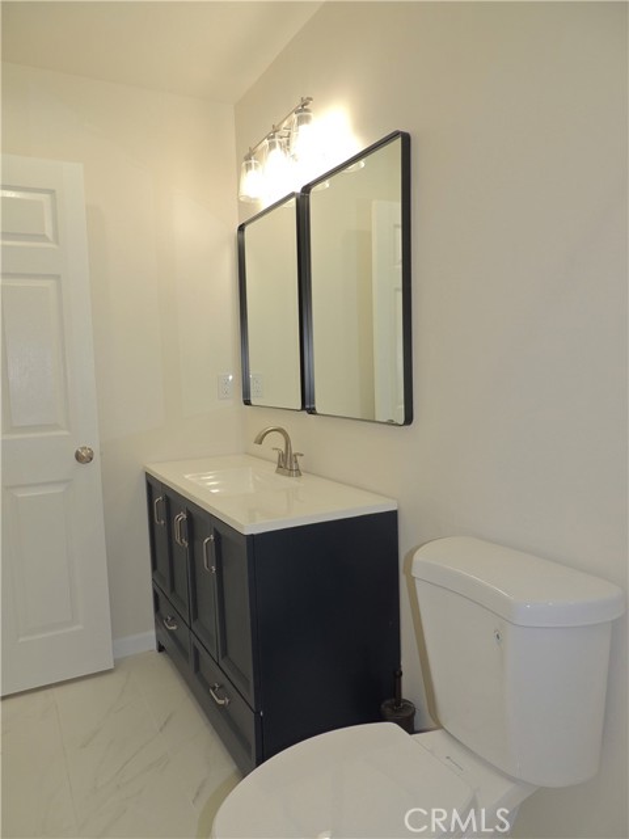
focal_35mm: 24
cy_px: 420
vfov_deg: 71.6
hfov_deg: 56.8
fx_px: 581
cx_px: 314
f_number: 3
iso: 100
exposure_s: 1/60
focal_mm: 4.3
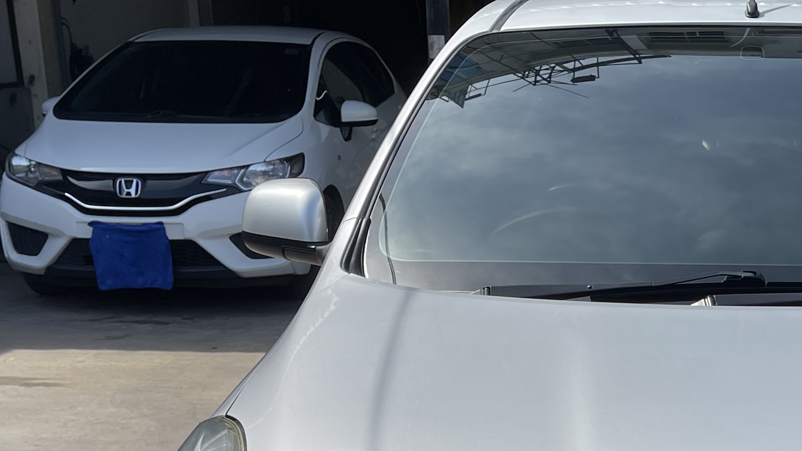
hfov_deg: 29.5
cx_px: 752
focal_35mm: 68
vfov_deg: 17.0
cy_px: 524
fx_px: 1446
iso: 32
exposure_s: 1/3559
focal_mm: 5.1
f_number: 1.6
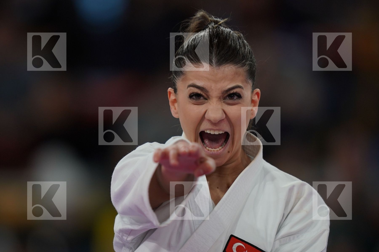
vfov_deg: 2.3
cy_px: 126
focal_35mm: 600
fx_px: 6316
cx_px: 190
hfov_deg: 3.4
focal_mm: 400
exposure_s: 1/400
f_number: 2.8
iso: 500
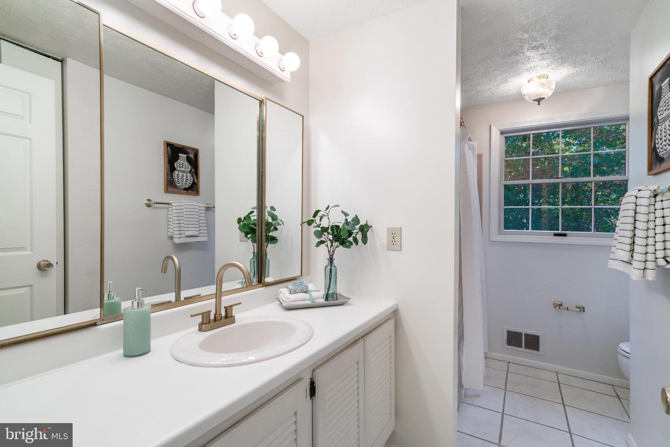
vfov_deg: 73.8
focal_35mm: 16
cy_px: 224
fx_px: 298
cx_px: 335
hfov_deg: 96.7
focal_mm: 16
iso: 800
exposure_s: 1/60
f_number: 8
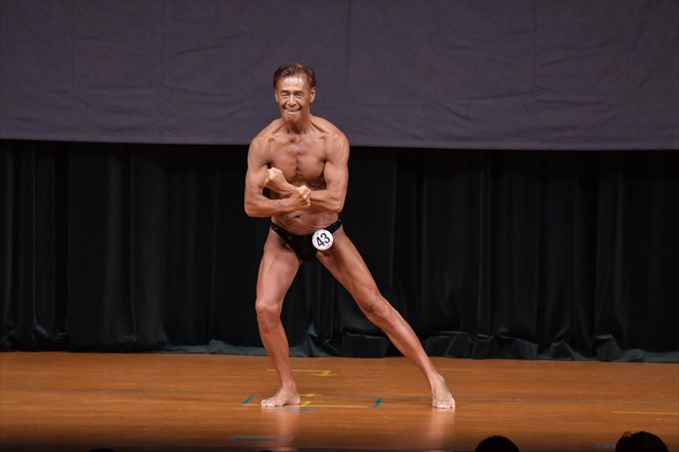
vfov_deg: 5.1
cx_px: 340
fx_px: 5090
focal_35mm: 270
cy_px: 226
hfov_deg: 7.6
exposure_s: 1/400
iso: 5000
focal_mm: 180
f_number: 5.6
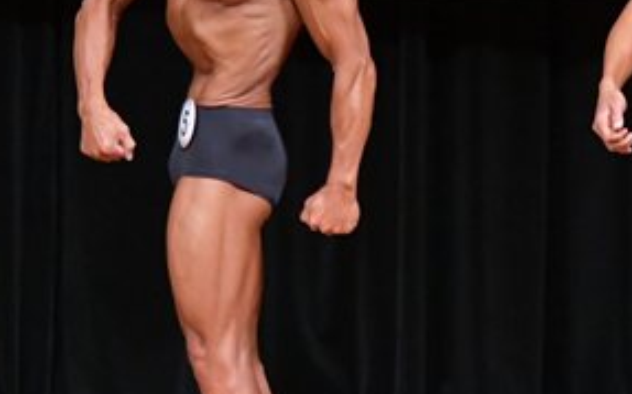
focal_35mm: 702
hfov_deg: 3.0
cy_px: 167
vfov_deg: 1.9
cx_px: 684
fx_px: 12084
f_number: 5.6
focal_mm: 170
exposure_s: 1/400
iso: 5000
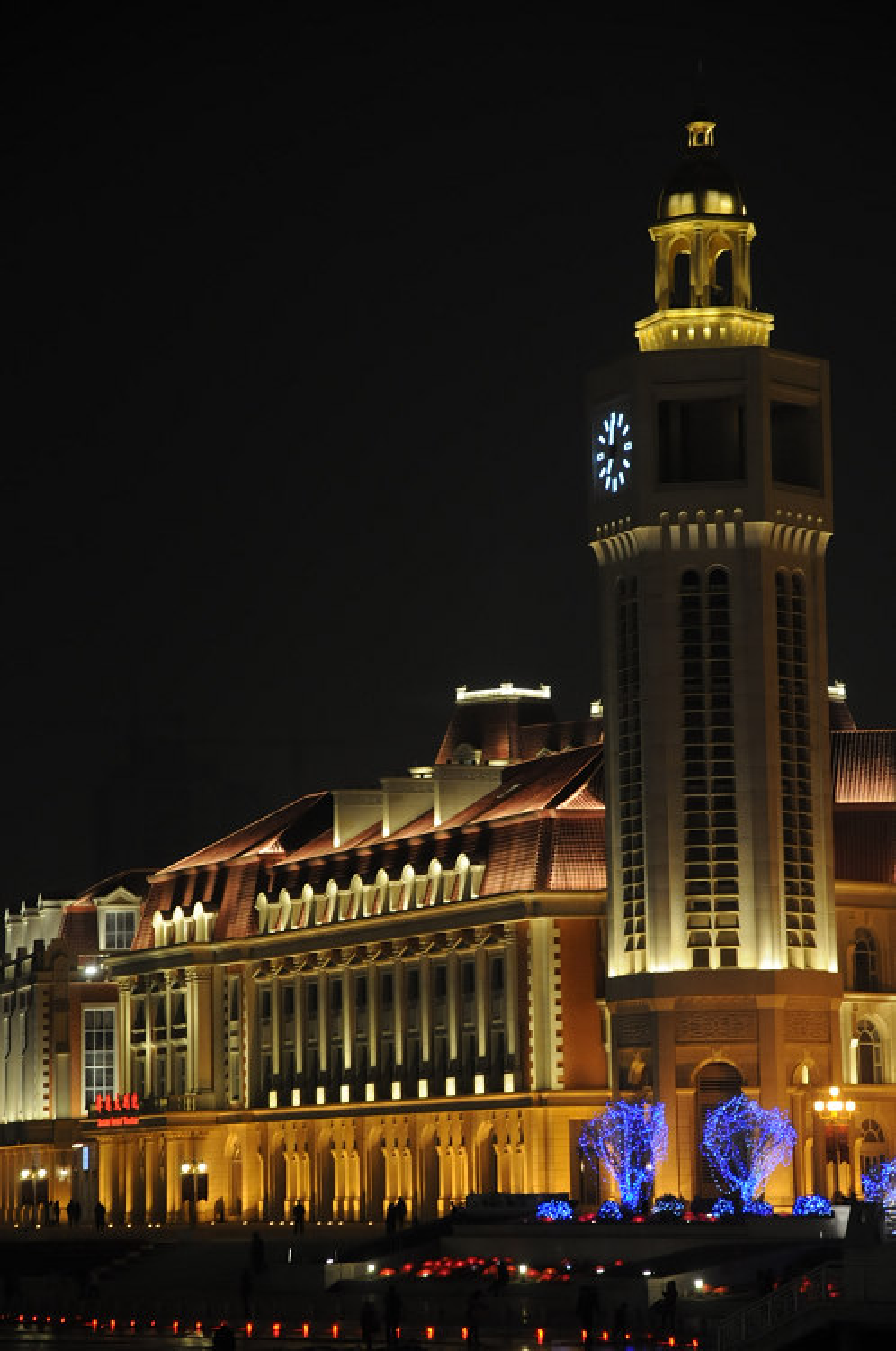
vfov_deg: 17.5
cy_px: 676
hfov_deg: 11.7
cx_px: 448
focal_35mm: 117
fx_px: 4380
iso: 800
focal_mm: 78
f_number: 5.6
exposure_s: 1/10
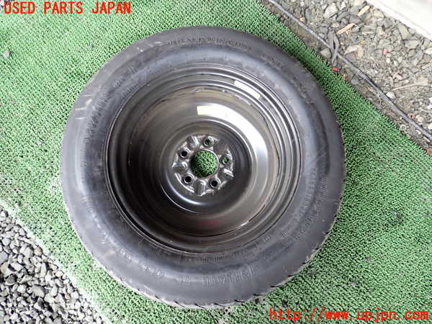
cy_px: 162
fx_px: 374
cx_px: 216
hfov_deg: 60.0
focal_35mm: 30
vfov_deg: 46.8
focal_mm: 5.4
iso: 200
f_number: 2.3
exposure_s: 1/30
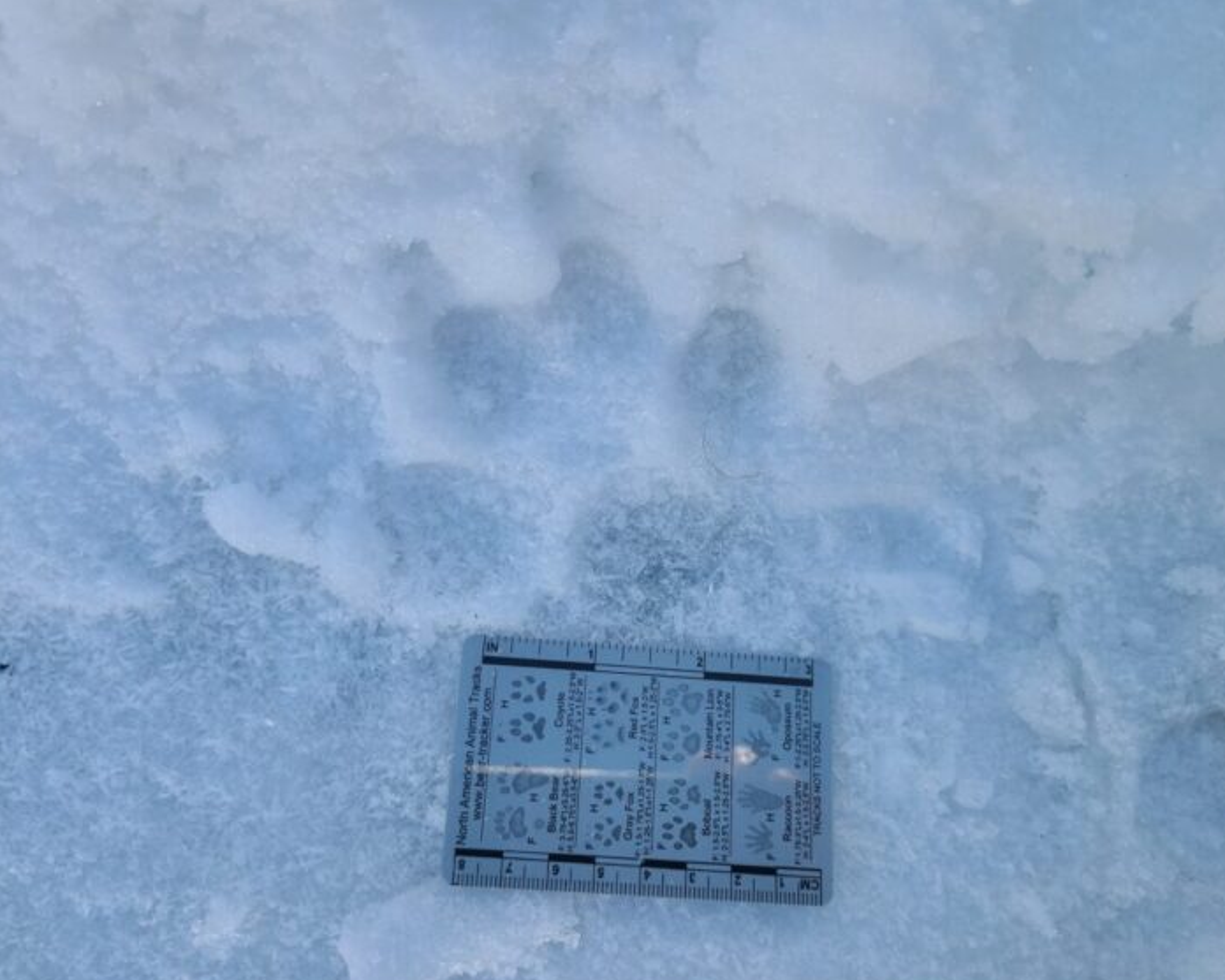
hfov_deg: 62.2
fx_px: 1015
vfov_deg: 51.5
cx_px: 604
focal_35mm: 28
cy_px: 498
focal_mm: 5.4
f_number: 1.8
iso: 40
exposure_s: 1/720
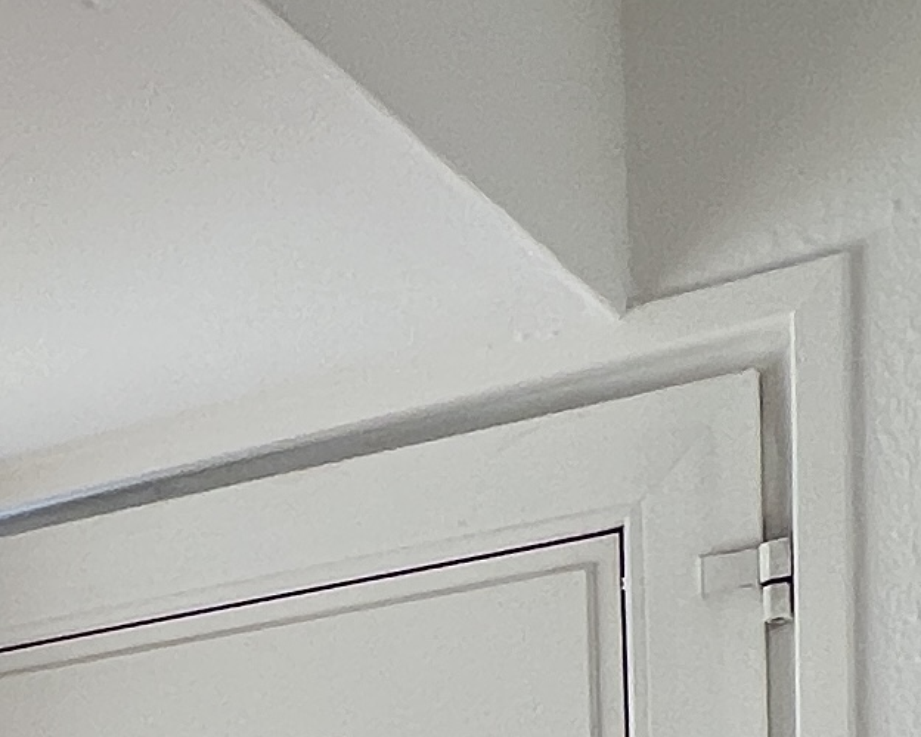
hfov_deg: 19.3
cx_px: -590
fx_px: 2235
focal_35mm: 82
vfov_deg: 15.6
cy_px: 1391
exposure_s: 1/131
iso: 32
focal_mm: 1.57
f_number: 1.8
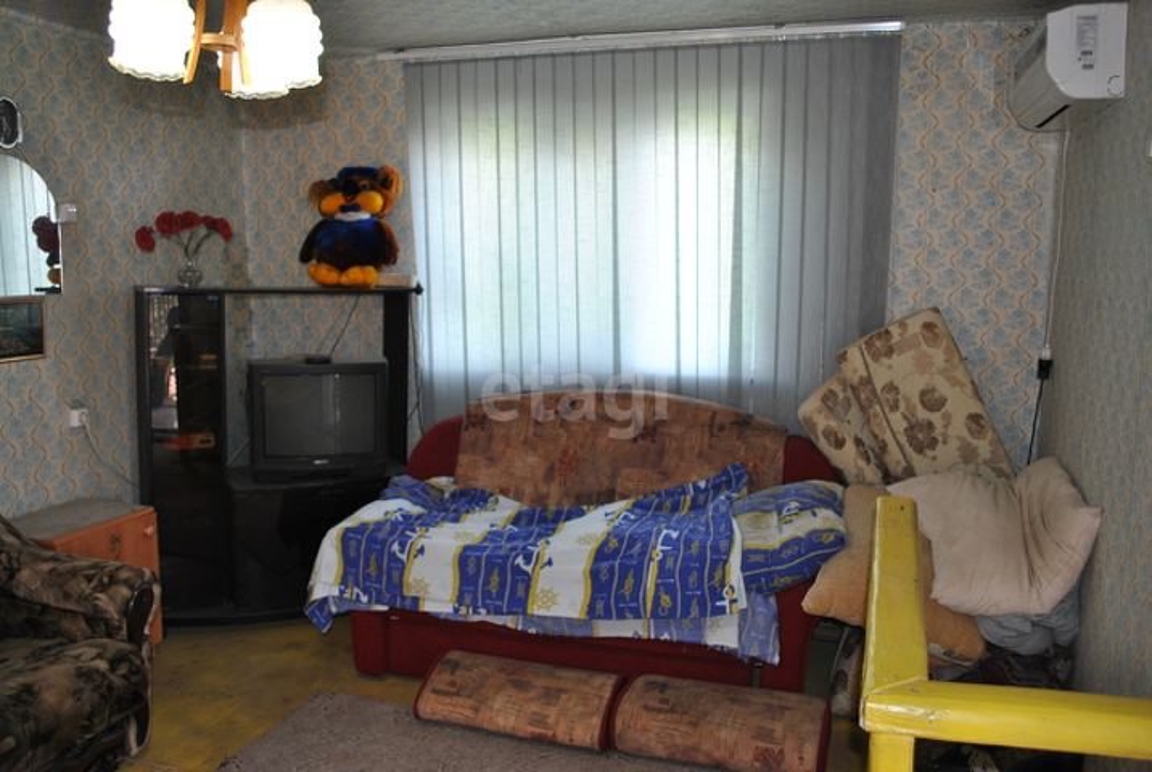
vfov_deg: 43.8
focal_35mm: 30
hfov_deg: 61.8
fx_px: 962
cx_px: 576
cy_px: 386
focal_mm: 20
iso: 200
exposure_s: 1/60
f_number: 3.8
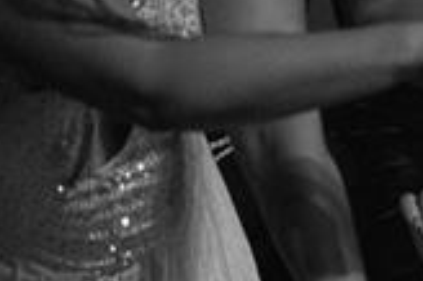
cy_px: 40
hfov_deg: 1.6
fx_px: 15447
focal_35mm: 1316
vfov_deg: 1.0
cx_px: 887
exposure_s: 1/1000
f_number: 2.8
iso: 2000
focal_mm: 300
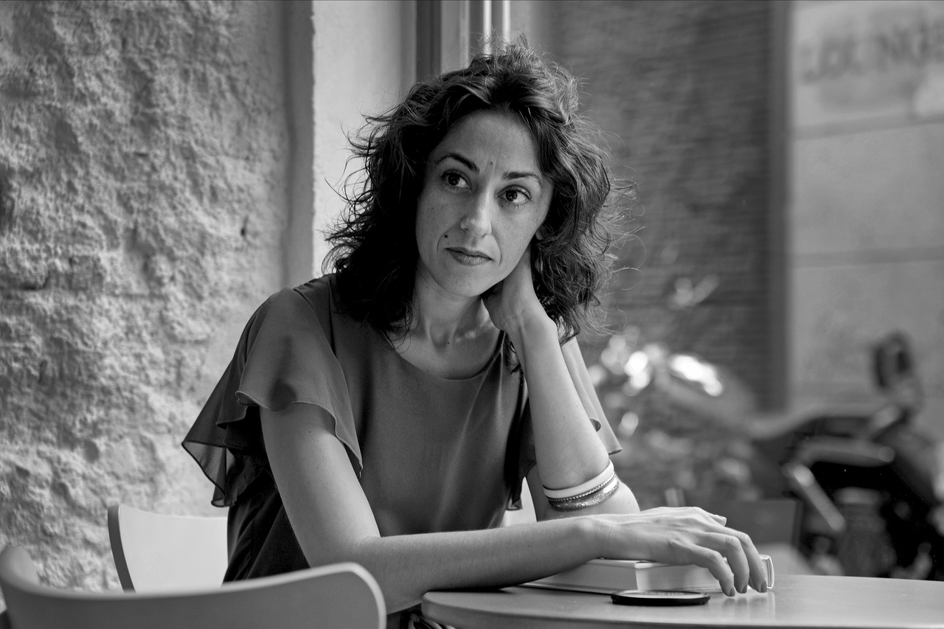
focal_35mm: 105
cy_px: 314
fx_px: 2753
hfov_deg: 19.5
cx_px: 472
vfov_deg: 13.0
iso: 400
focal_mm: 105
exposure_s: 1/60
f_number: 4.5
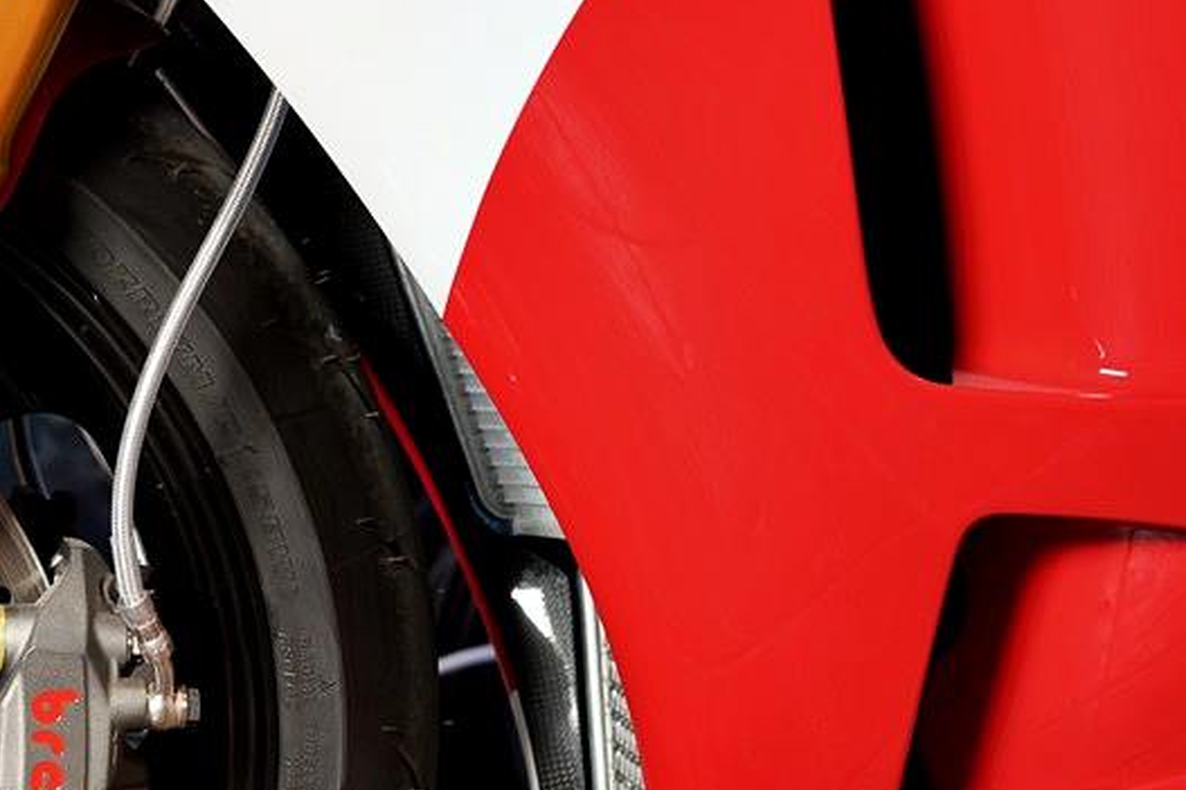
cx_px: 90
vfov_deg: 10.1
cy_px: 278
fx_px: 4479
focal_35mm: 136
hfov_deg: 14.9
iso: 640
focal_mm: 70
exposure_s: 1/13
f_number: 7.1
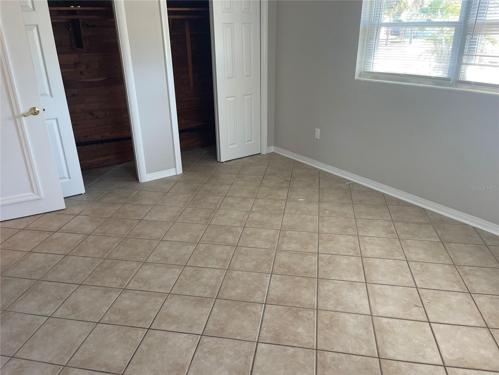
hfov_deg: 67.3
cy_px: 188
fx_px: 375
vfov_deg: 53.1
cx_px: 250
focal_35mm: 26
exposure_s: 1/60
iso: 64
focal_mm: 5.1
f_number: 1.6
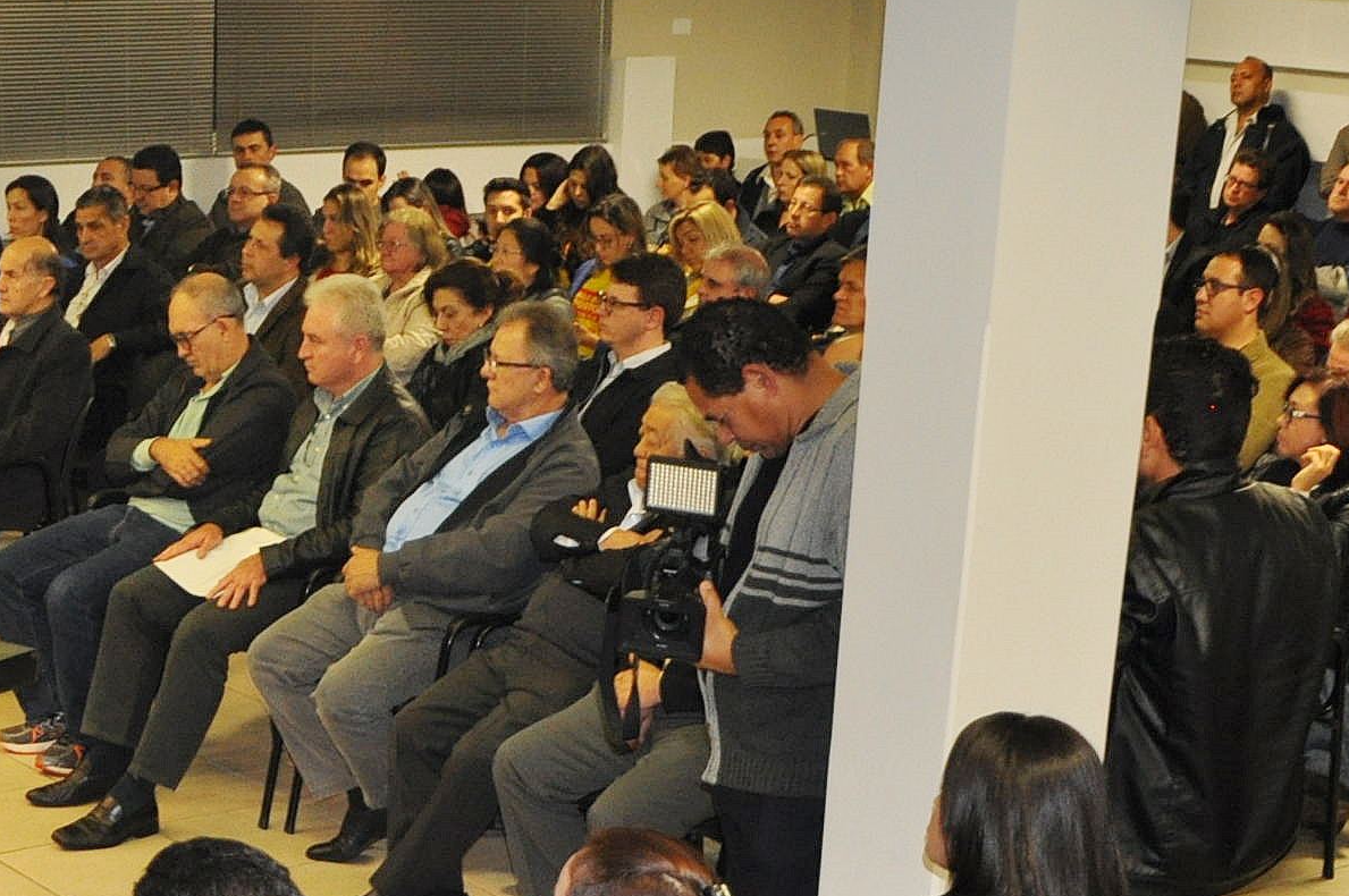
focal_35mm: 73
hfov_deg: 27.1
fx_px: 2732
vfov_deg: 18.1
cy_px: 927
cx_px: 224
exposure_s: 1/60
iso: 800
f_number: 3.5
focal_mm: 18
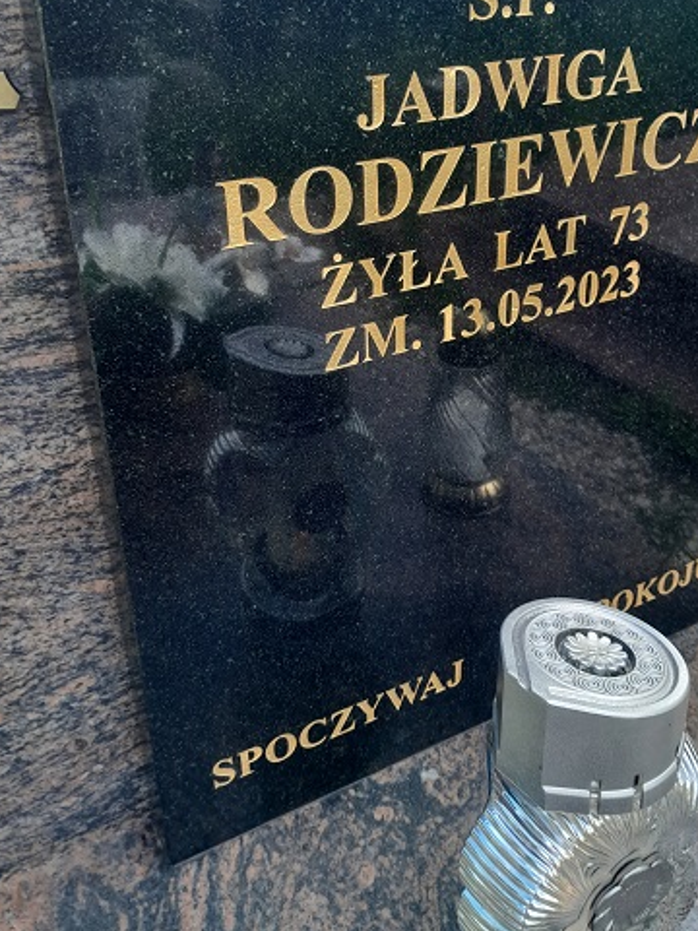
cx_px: 405
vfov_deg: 50.5
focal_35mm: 36
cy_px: 314
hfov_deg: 39.5
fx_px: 968
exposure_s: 1/50
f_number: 1.8
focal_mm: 4
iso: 40
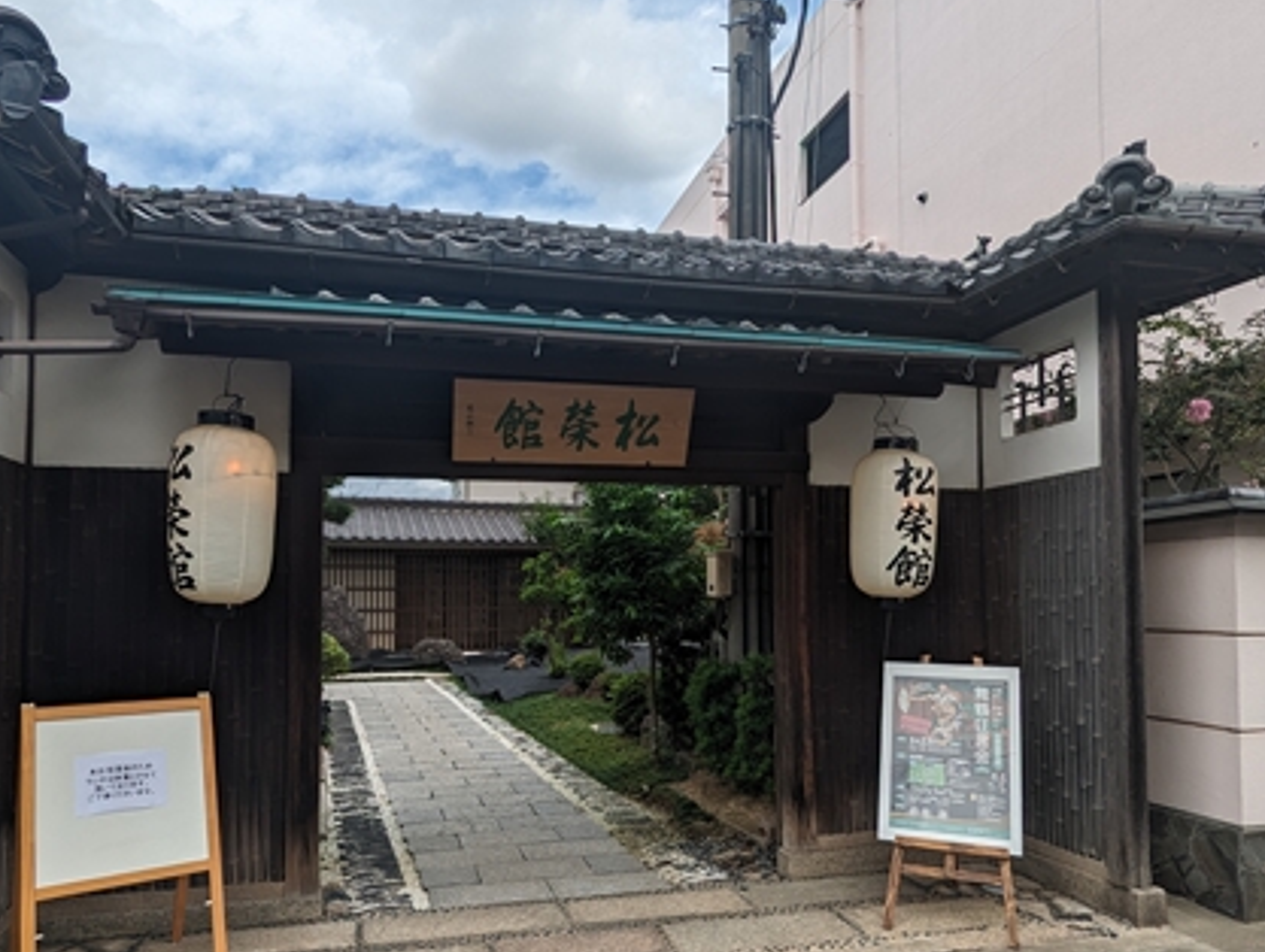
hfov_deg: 73.7
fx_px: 842
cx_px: 585
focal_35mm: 23
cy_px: 564
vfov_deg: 58.6
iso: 51
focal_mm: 2.35
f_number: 2.2
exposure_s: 1/1148
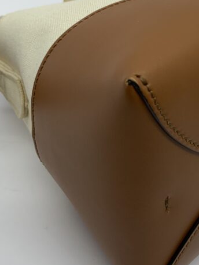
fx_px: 445
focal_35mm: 58
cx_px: 153
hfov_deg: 24.9
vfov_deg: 32.8
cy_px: 79
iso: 25
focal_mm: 4.25
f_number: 1.8
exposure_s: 1/142
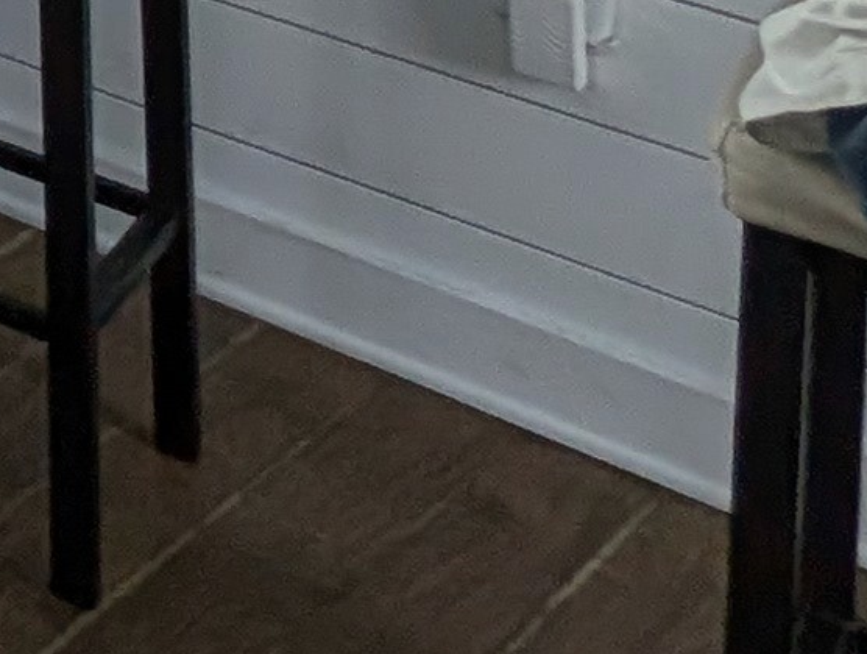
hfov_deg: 8.9
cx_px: -2308
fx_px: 2208
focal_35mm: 88
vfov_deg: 11.4
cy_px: -1227
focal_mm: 2.23
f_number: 1.95
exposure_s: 1/203
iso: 39
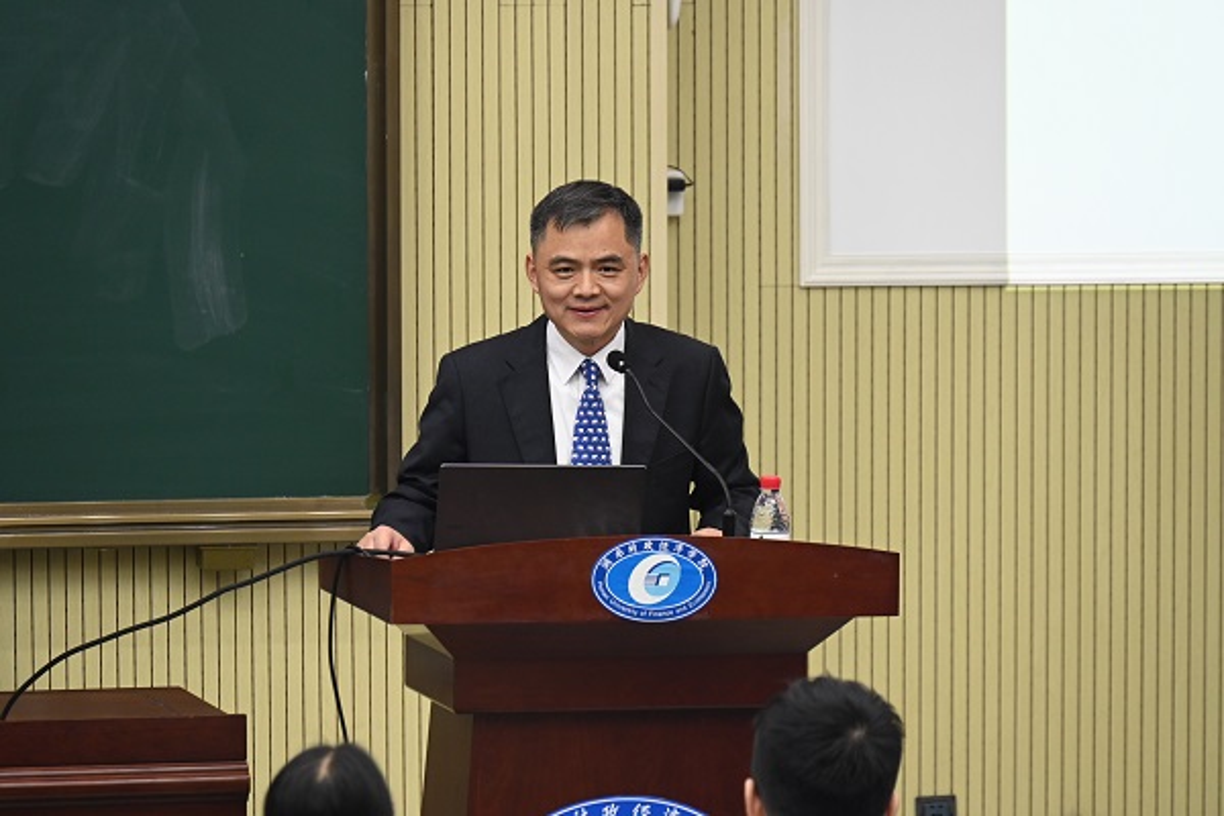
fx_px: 6799
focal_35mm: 200
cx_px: 612
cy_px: 408
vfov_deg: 6.9
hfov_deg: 10.3
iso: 3200
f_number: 6.3
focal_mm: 200
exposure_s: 1/100
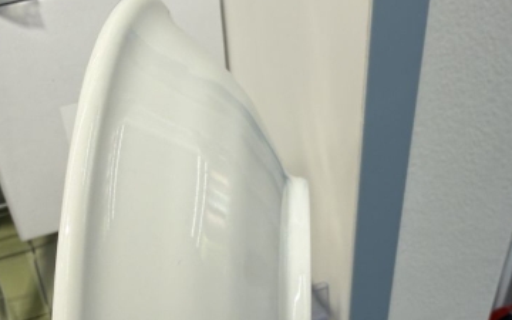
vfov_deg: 26.3
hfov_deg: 41.7
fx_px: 670
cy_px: 266
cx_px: 210
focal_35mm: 48
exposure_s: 1/100
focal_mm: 2.22
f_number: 2.2
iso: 32
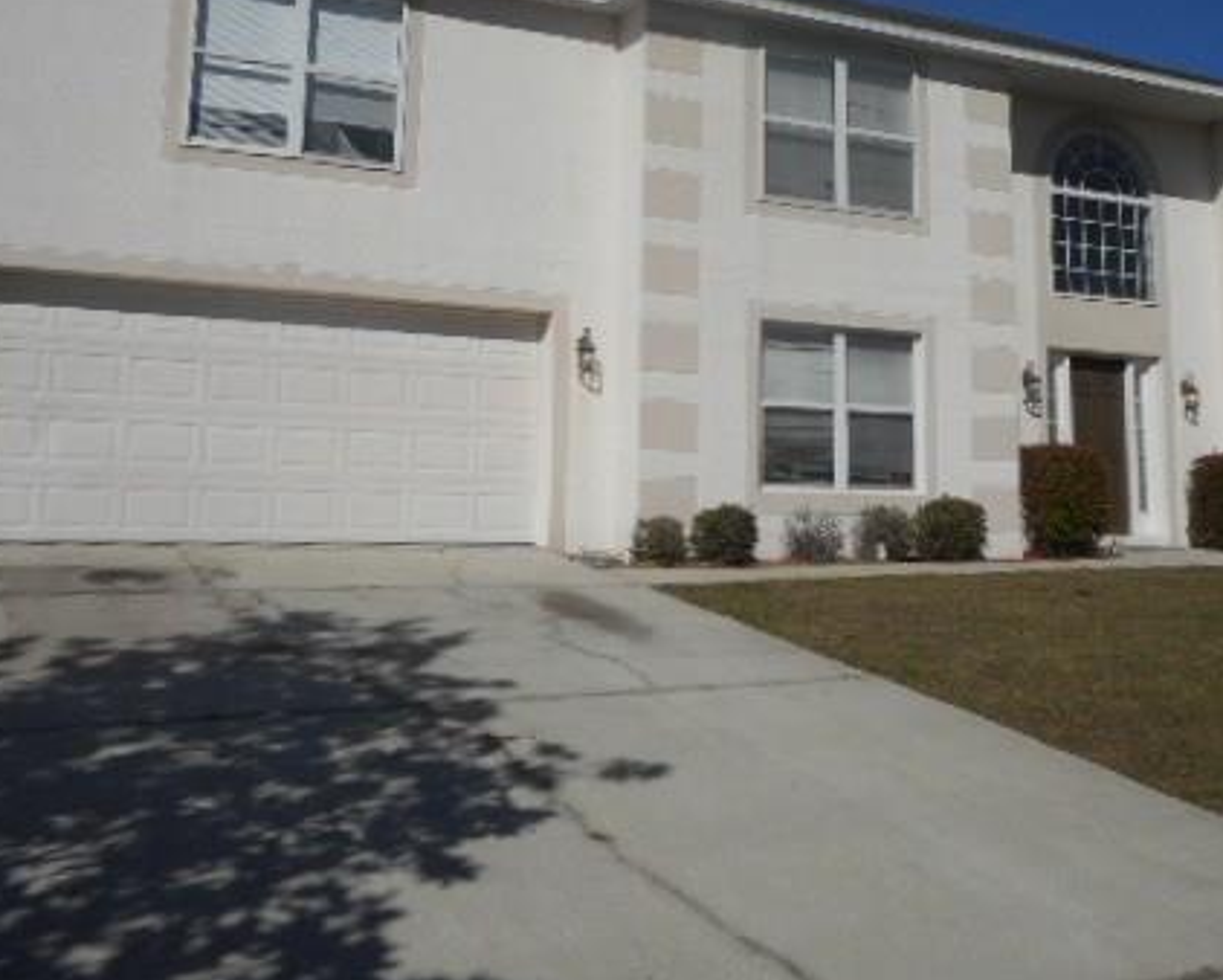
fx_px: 1340
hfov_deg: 49.0
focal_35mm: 37
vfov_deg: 39.6
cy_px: 310
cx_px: 675
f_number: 10.5
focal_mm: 4.5
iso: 80
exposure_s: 1/320
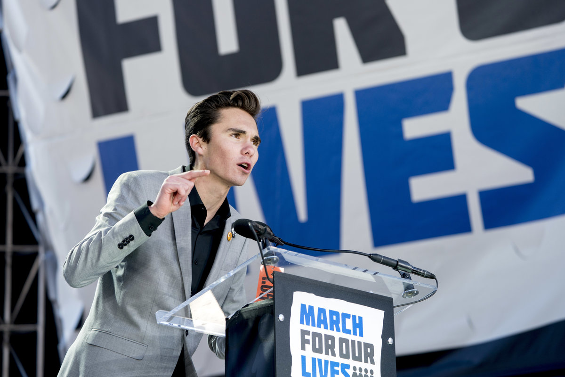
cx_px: 282
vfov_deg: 9.1
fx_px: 2354
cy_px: 188
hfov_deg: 13.7
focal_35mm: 150
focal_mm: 150
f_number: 5
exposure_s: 1/500
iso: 800
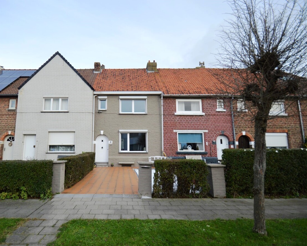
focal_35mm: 41
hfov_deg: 44.6
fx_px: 372
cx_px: 126
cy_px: 123
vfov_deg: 36.5
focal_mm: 24
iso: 400
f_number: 5
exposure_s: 1/1250
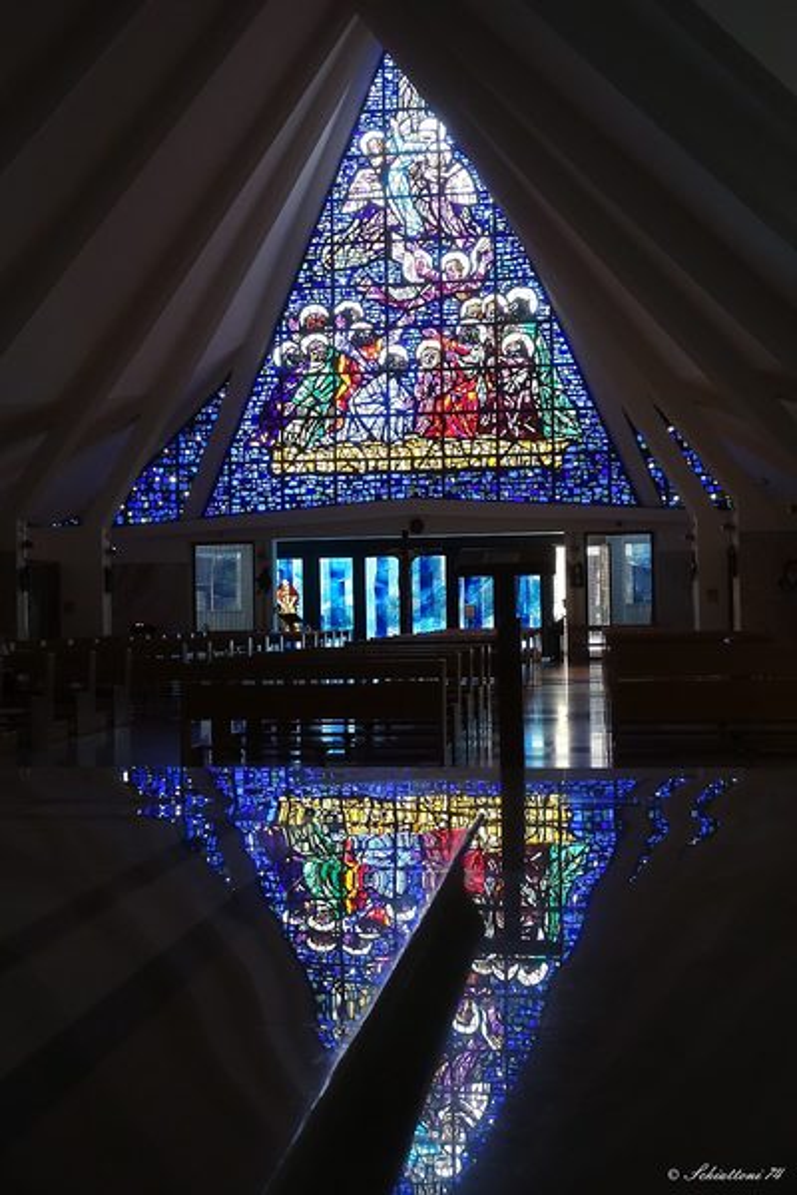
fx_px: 1361
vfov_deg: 47.4
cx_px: 398
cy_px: 598
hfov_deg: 32.6
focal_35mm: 41
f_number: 4.5
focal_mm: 15.1
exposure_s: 1/200
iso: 1000
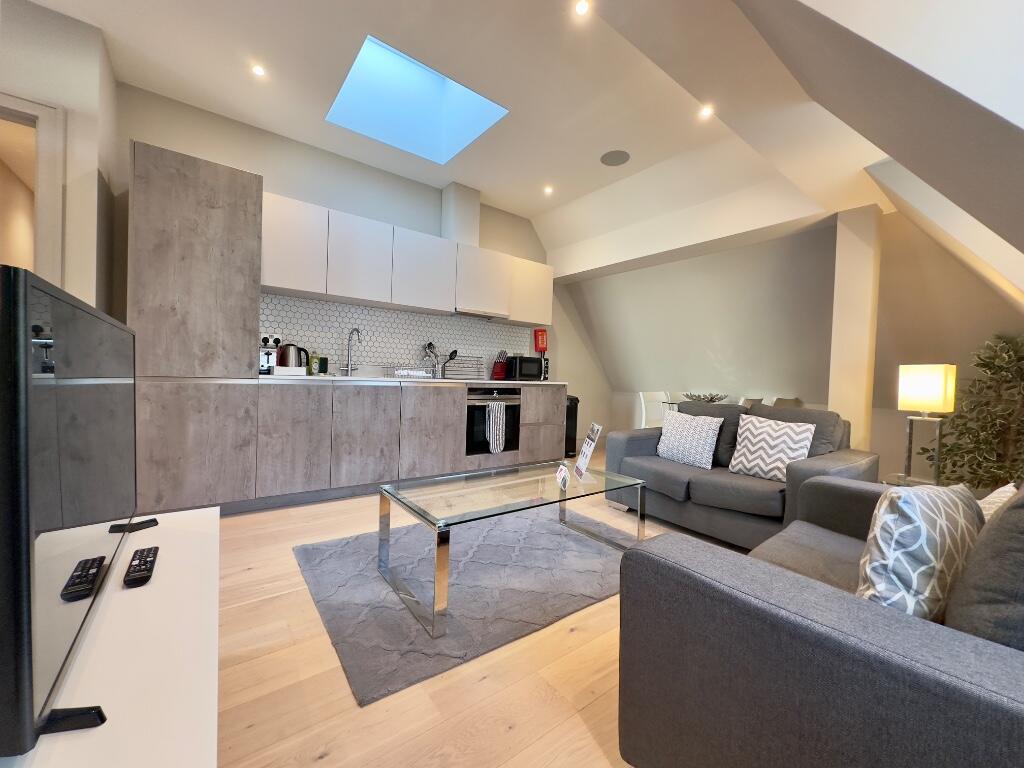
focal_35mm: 14
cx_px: 512
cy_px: 384
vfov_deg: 85.7
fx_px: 414
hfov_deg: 102.1
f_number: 2.2
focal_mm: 2.22
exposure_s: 1/50
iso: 200
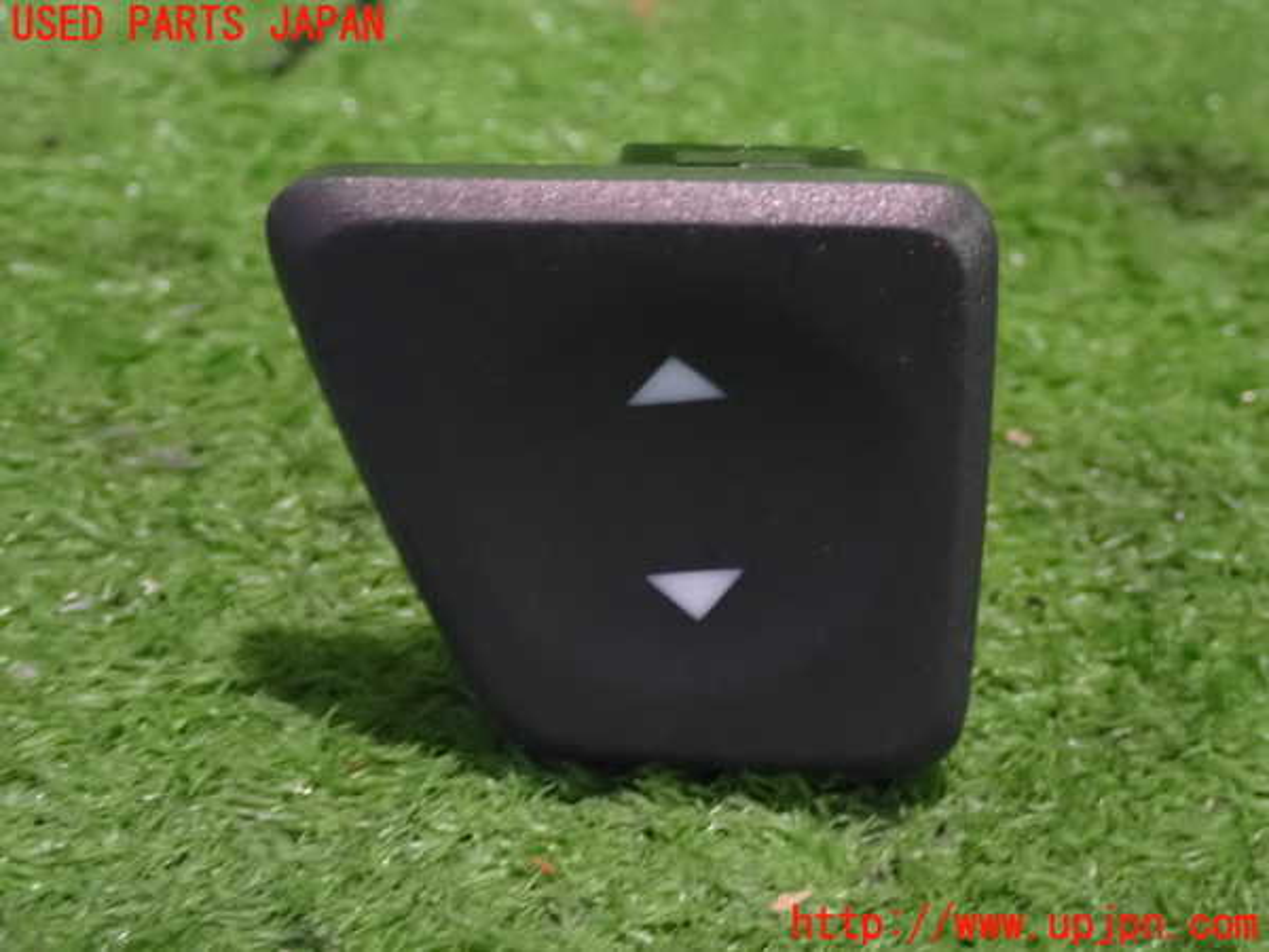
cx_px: 634
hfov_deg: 29.0
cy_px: 476
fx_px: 2456
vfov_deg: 21.9
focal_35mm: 67
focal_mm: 11.88
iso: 2000
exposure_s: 1/15
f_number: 3.8
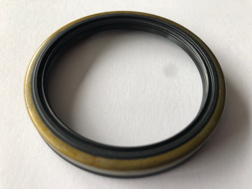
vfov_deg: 49.7
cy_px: 94
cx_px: 126
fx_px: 204
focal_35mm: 28
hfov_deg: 63.4
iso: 50
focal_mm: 4
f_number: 1.8
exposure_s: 1/120
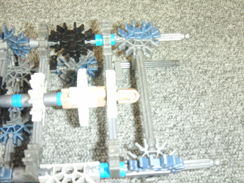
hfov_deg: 49.0
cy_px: 92
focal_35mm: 38
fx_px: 268
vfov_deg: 37.7
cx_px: 122
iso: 400
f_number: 3.9
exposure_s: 1/40
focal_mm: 6.66
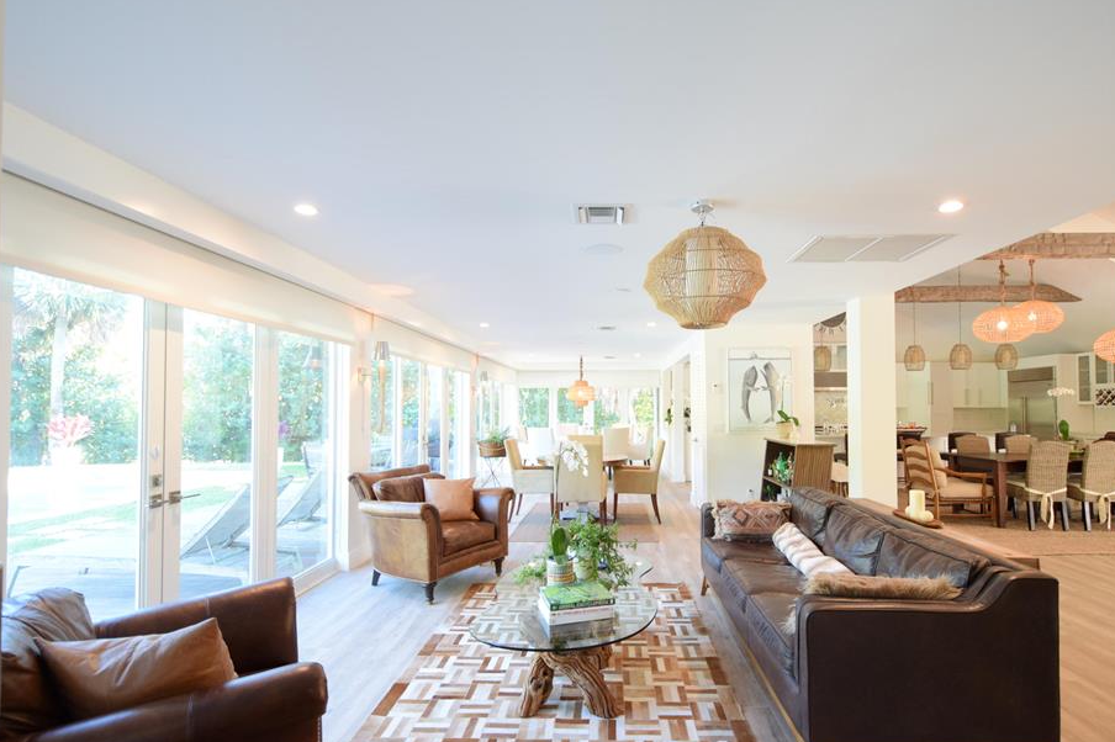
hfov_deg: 93.1
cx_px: 598
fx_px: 526
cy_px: 387
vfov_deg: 70.4
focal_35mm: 17
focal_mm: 10
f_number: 3.5
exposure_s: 1/60
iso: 1000
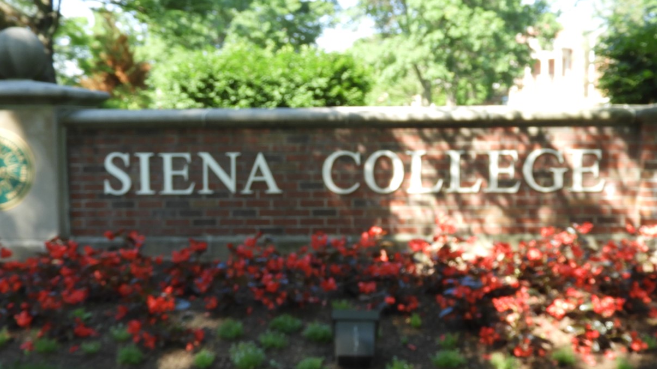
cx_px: 349
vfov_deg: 27.7
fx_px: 749
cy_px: 179
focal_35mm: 43
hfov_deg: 47.3
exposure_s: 1/100
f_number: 3.6
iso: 100
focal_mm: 5.9
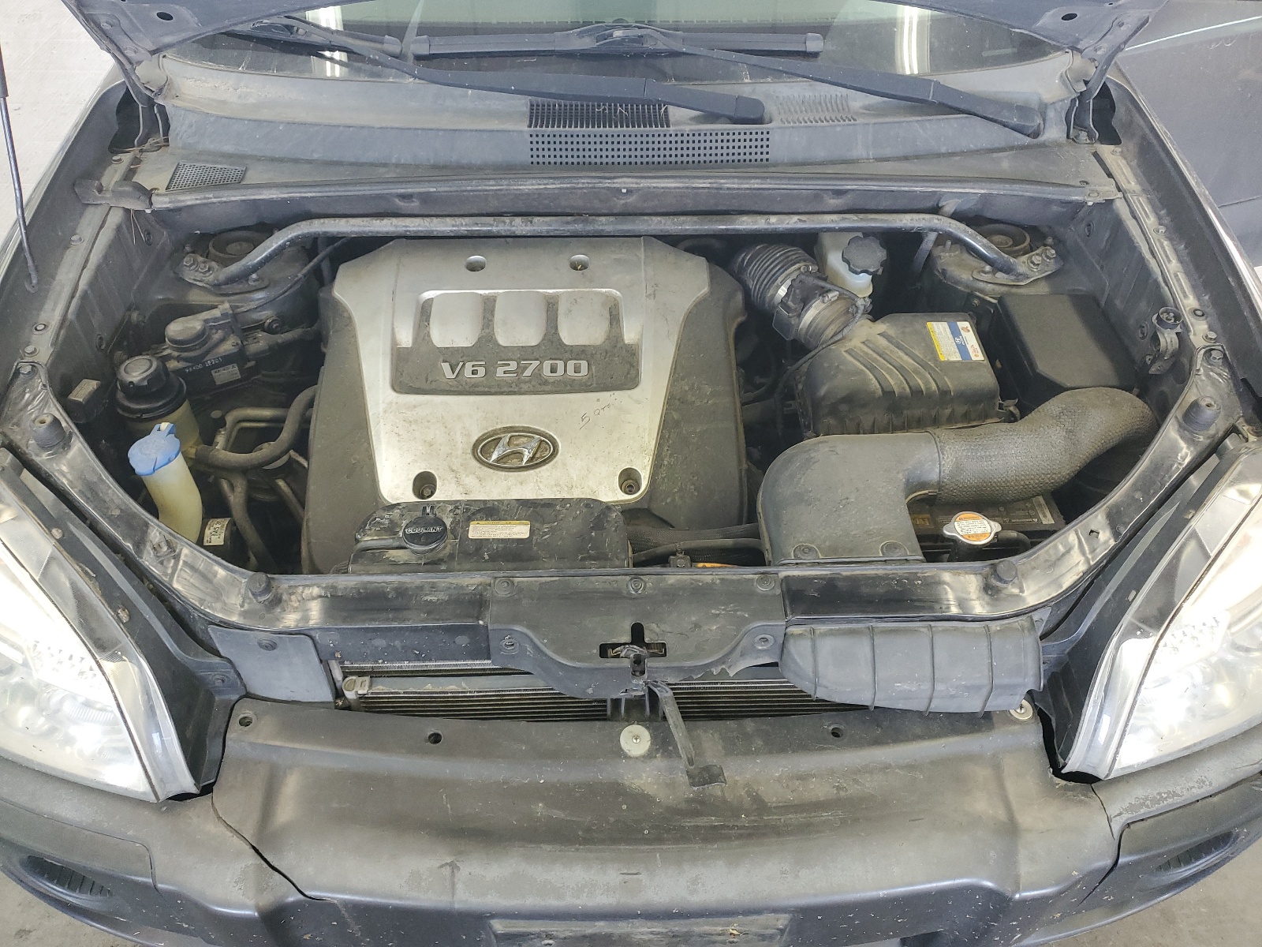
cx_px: 631
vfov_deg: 53.1
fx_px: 948
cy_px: 474
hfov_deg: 67.3
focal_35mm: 26
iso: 116
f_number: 1.5
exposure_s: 1/60.2
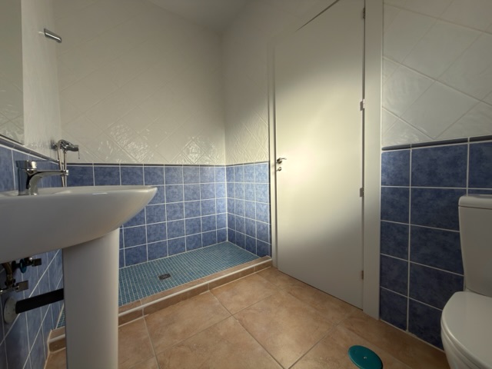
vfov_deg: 85.7
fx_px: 199
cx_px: 246
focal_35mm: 14
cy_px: 184
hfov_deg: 102.1
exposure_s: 1/137
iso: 25
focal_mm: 2.22
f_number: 2.2
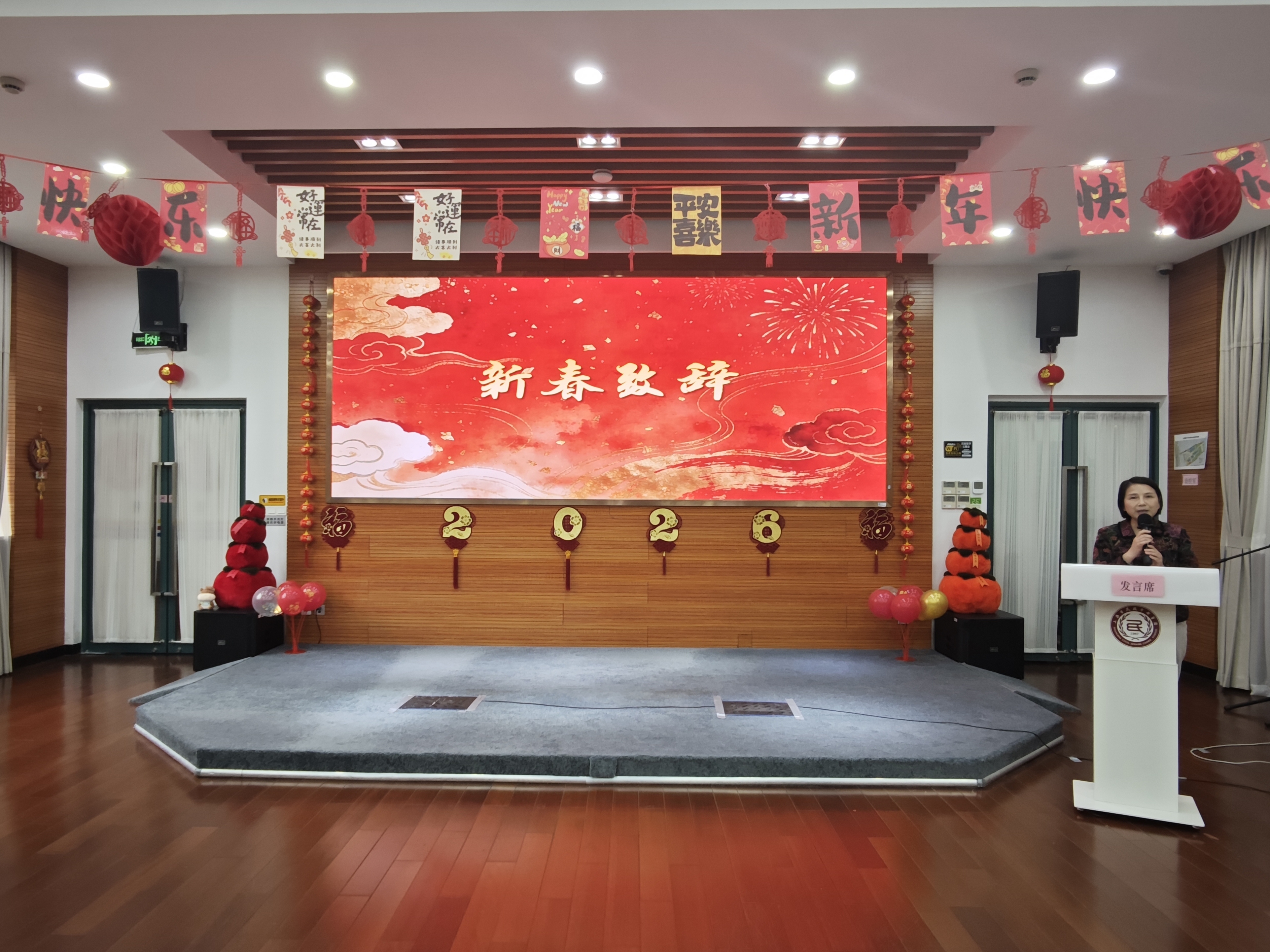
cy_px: 476
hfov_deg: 79.0
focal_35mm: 21
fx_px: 770
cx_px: 635
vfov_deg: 63.4
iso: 250
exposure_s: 1/50
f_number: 2.2
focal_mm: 2.16
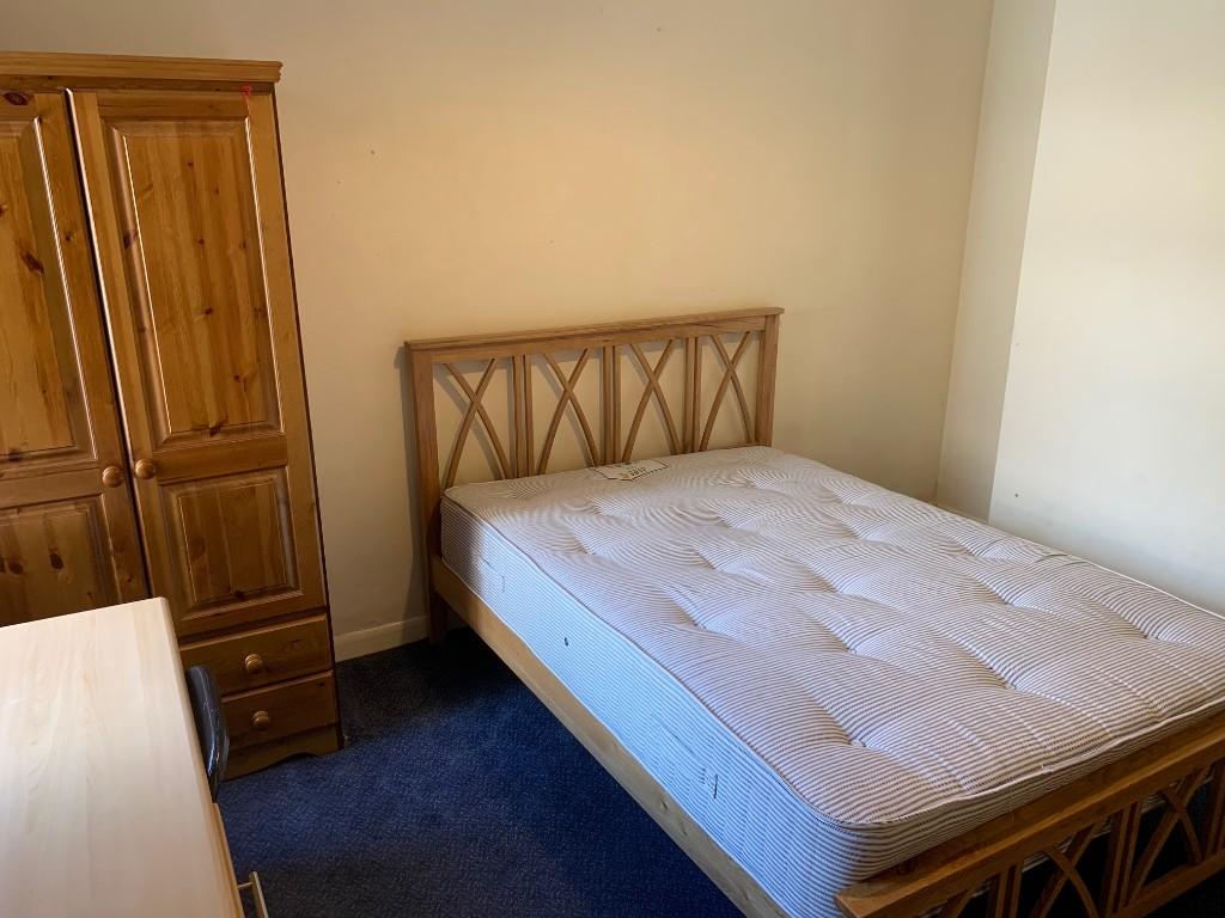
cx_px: 612
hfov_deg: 67.3
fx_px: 920
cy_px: 459
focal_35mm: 26
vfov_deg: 53.1
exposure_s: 1/50
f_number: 1.8
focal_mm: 4.25
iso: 80
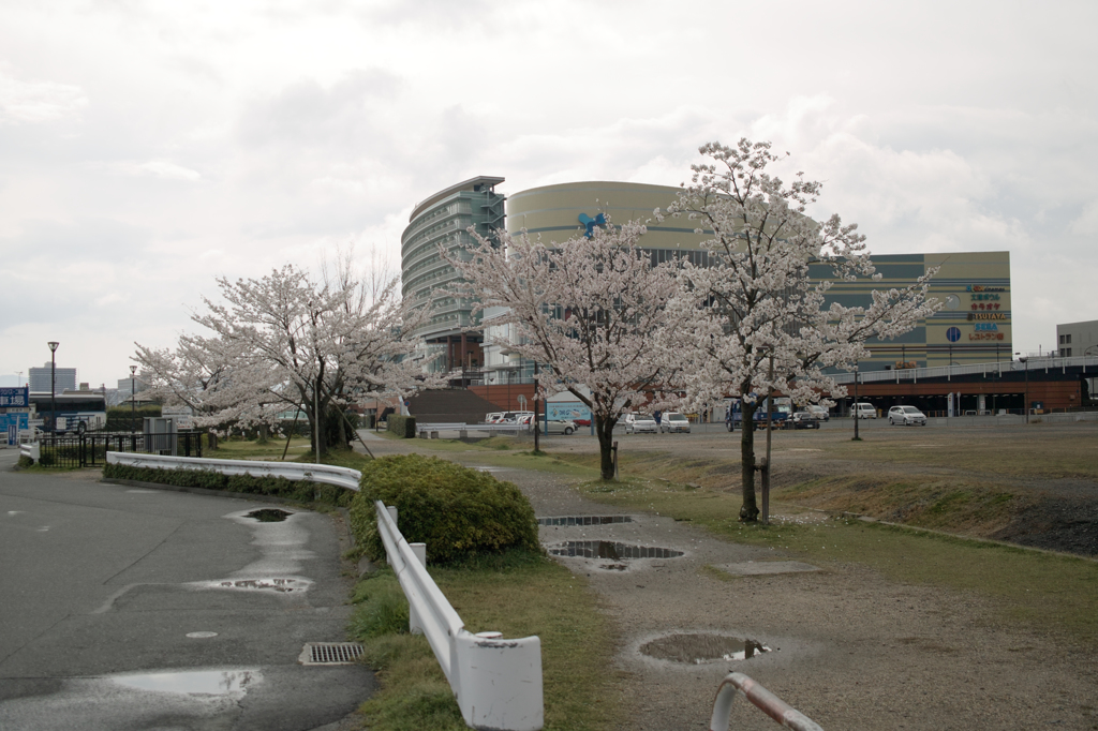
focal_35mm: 41
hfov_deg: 47.4
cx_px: 549
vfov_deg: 32.6
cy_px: 366
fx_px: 1250
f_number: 2.8
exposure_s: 1/1600
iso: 100
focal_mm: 24.2
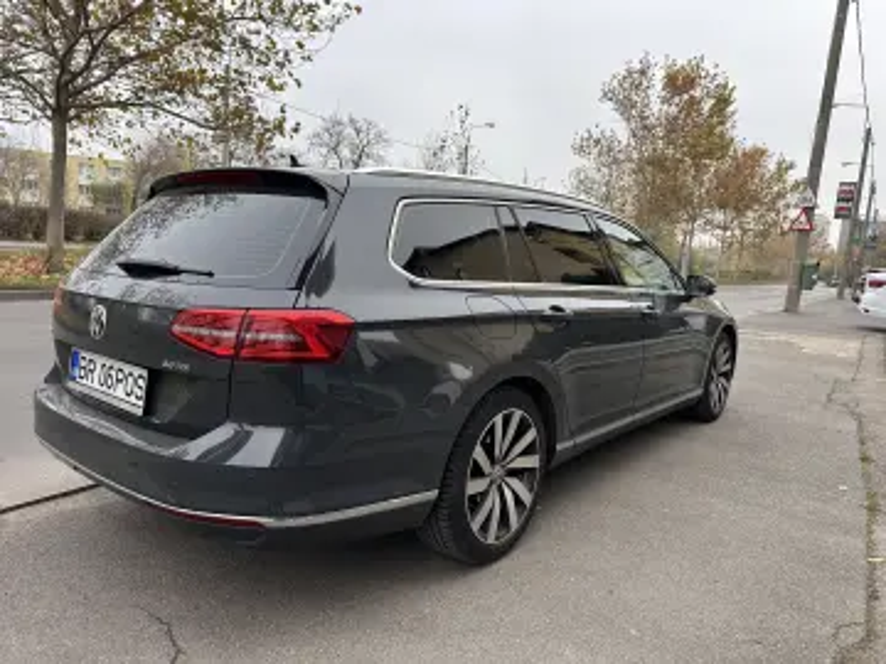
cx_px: 443
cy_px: 332
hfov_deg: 71.6
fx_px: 614
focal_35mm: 24
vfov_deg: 56.8
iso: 80
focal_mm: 6.86
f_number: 1.78
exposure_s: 1/521
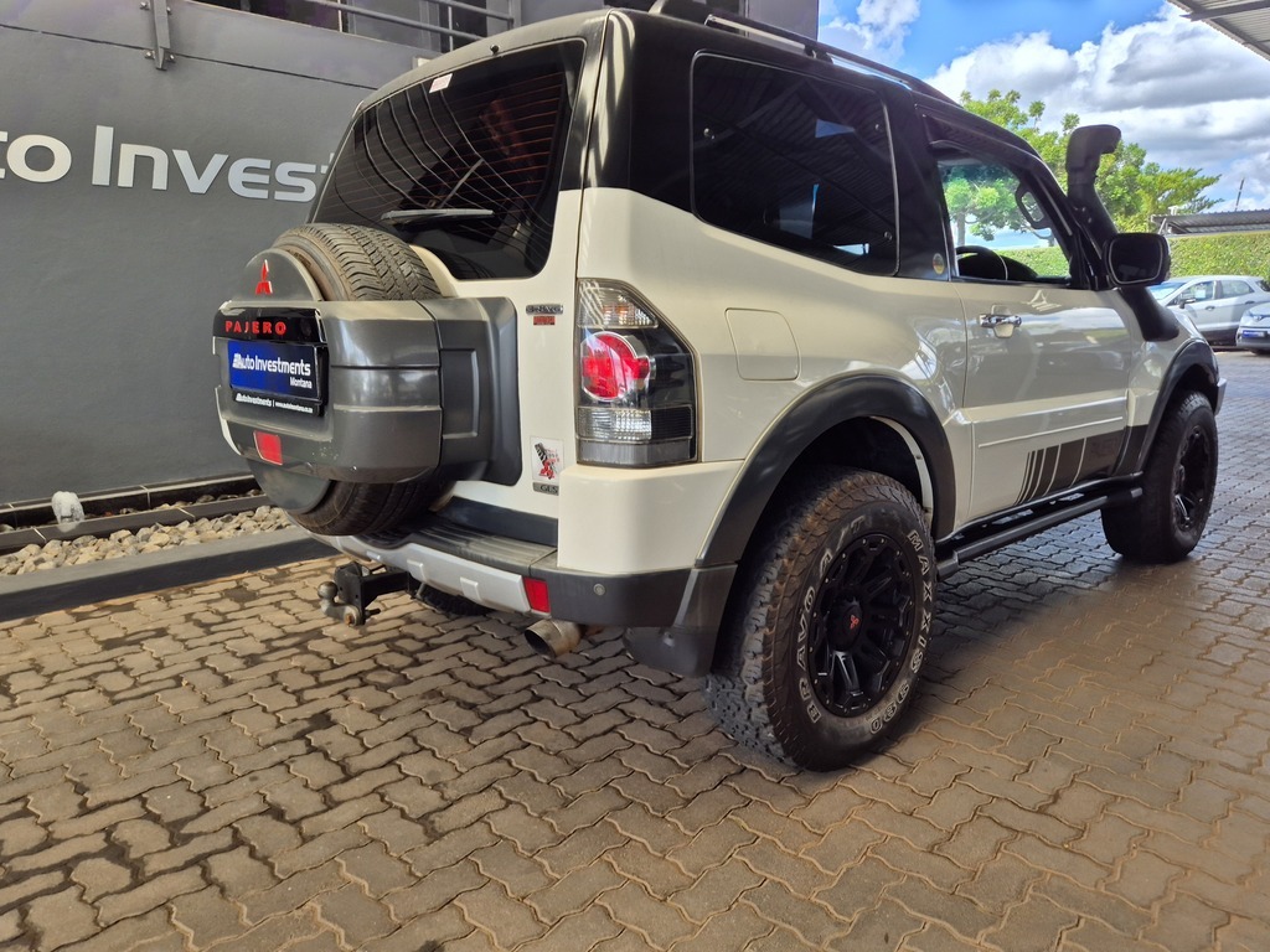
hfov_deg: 73.9
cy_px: 476
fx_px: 844
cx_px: 635
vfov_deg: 58.9
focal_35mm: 23
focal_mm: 5.4
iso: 25
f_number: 1.8
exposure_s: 1/492
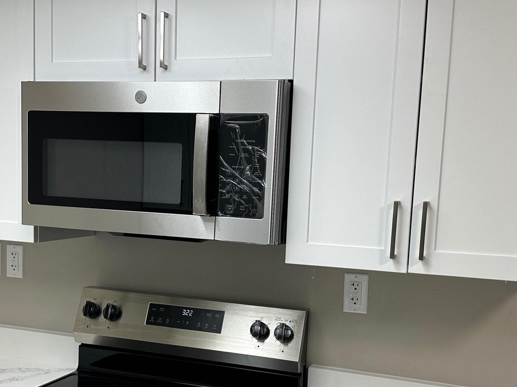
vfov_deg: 30.6
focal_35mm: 47
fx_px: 702
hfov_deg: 40.4
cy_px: 268
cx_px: 225
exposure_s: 1/120
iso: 100
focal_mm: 6.86
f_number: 1.78
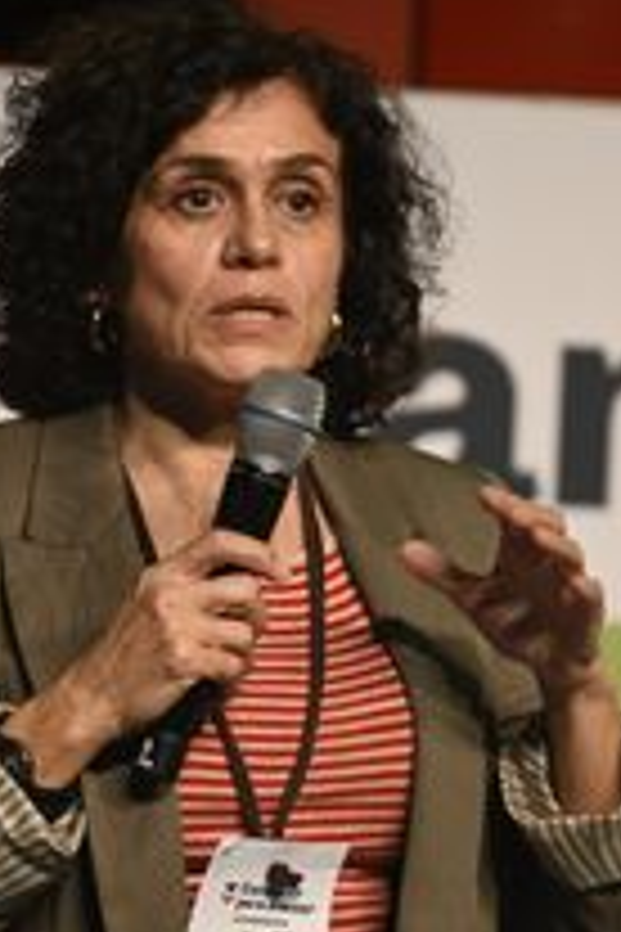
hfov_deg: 3.6
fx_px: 10013
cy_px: 500
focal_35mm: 387
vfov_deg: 5.3
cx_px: 322
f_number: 3.2
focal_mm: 200
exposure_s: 1/160
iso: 3200
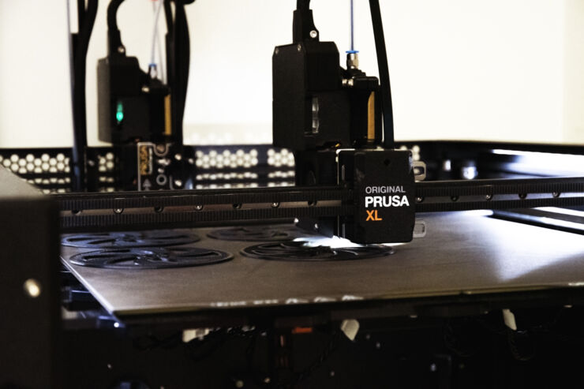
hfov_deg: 27.0
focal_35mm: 75
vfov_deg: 18.2
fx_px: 1216
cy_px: 194
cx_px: 292
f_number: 5.6
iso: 22800
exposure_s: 1/250
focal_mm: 50
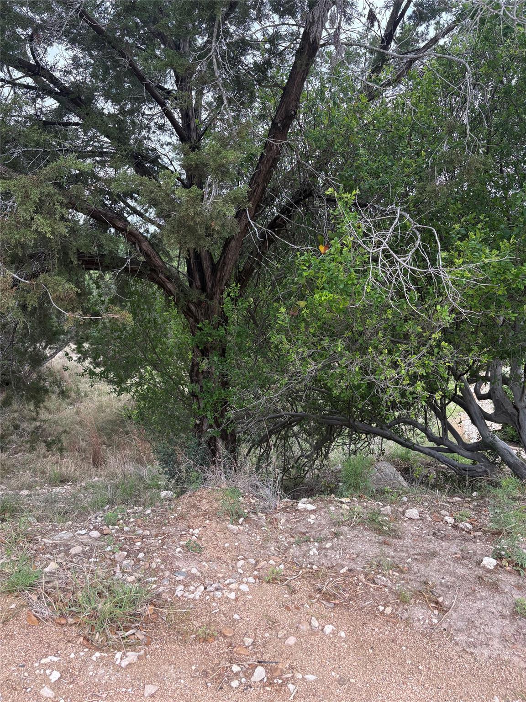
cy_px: 351
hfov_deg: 53.1
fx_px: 527
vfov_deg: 67.3
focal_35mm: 26
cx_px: 263
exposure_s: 1/414
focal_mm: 5.96
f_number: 1.6
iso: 50
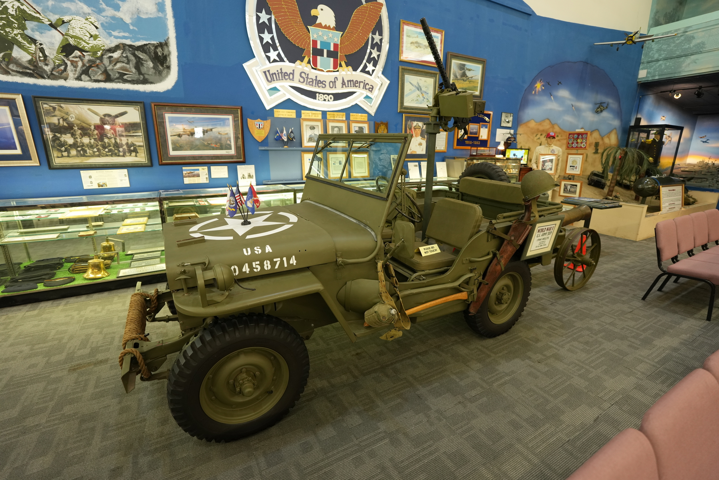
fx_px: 320
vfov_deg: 73.7
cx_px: 360
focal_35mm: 16
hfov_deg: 96.7
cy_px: 240
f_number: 2.8
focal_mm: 16
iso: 800
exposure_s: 1/30
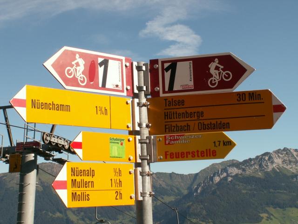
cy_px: 112
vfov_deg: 24.4
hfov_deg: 32.2
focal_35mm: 60
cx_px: 149
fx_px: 517
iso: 50
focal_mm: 10.01
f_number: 7.1
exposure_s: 1/200
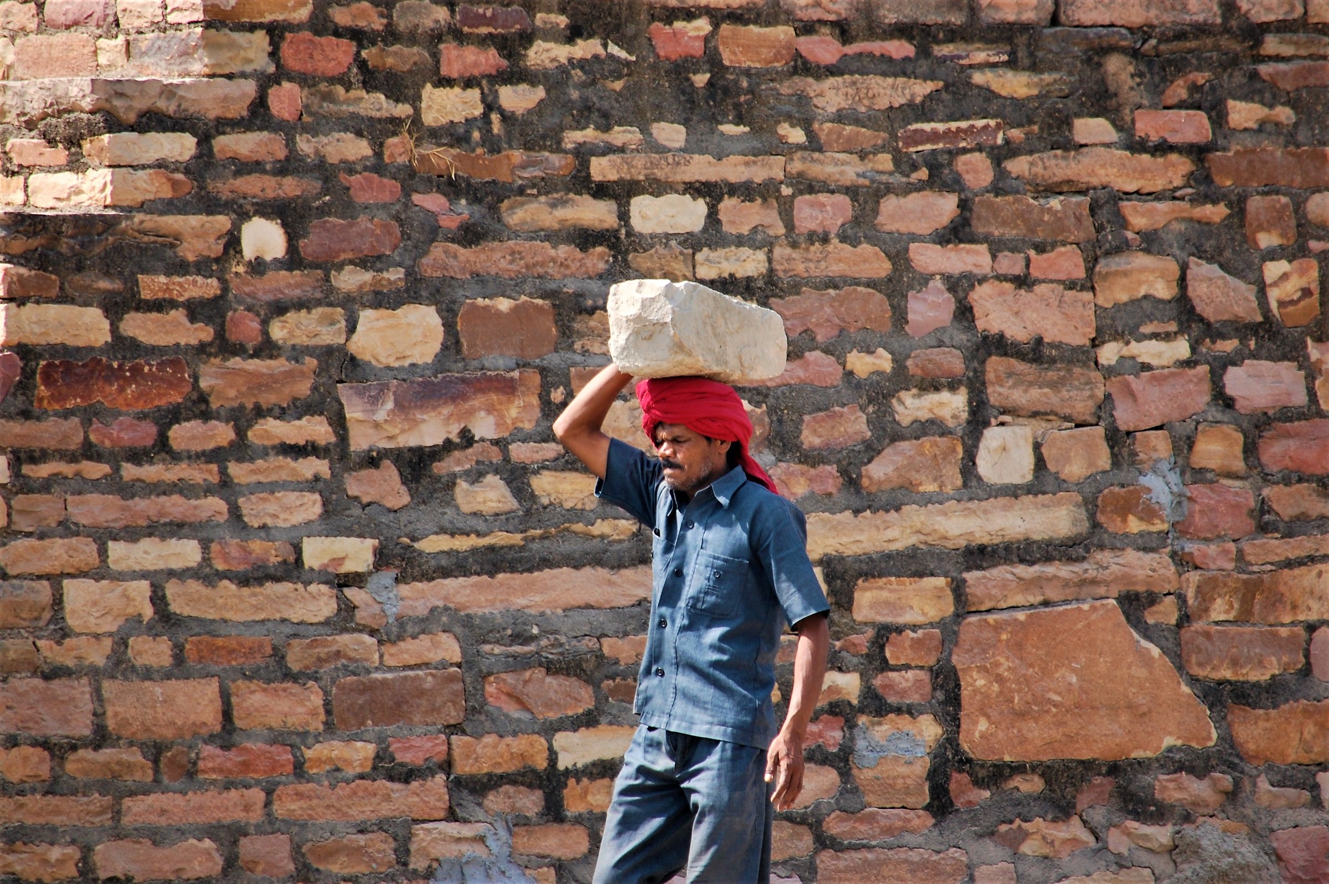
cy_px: 442
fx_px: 15492
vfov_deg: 3.3
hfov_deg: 4.9
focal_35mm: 420
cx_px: 664
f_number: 5.6
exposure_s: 1/500
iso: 400
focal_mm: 280
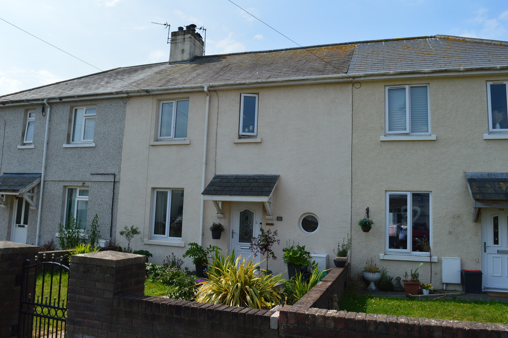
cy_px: 169
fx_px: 381
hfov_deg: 67.4
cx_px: 254
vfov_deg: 47.8
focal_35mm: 27
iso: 250
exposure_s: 1/500
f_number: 11
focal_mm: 18
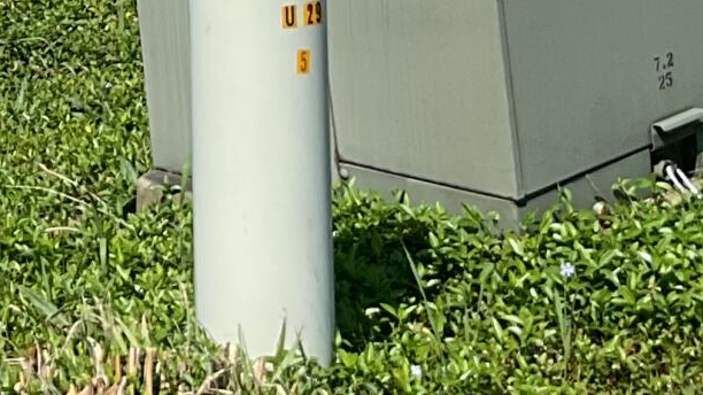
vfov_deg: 7.4
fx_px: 2889
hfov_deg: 13.3
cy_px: -539
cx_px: -268
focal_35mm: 155
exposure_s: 1/2141
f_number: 1.8
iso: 16
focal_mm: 3
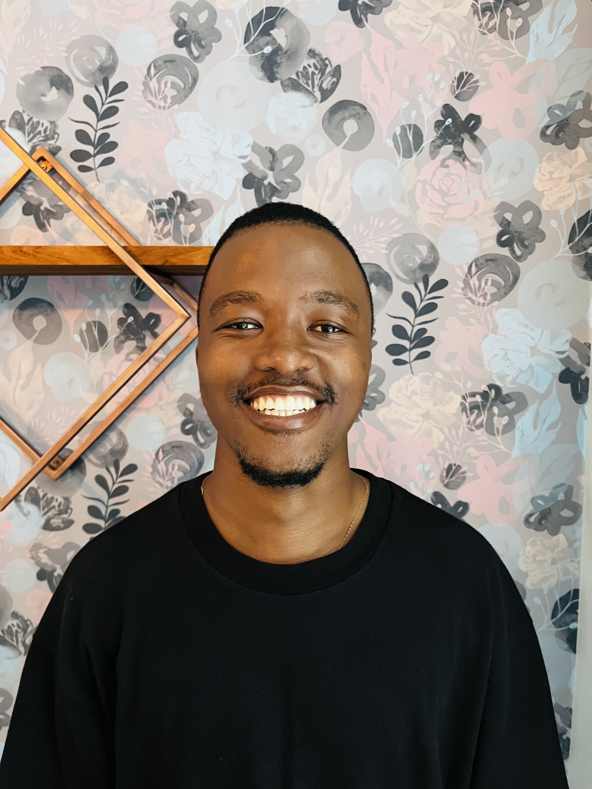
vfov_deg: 67.3
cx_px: 296
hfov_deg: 53.1
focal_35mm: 26
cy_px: 394
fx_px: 593
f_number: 1.6
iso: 500
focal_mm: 5.1
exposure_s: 1/33
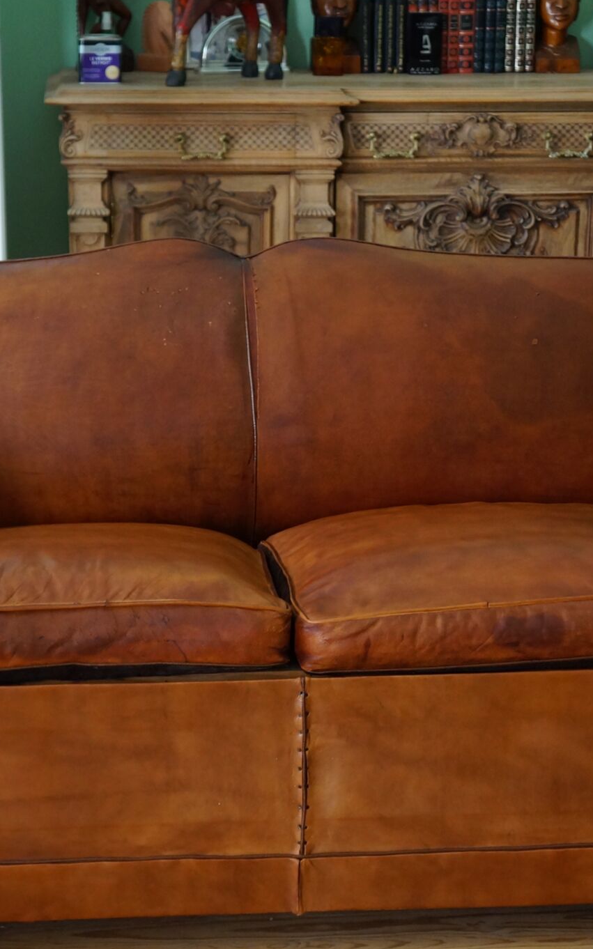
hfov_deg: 15.0
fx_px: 2248
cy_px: 562
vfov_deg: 23.8
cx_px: 258
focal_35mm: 87
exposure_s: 1/60
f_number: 4
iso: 640
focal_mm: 31
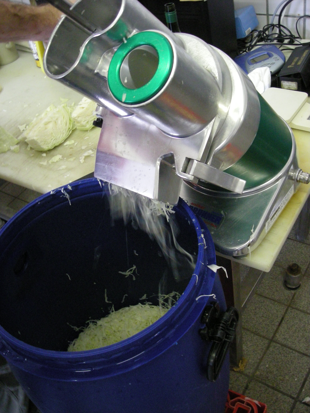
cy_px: 206
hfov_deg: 40.7
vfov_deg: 52.6
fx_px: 418
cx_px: 155
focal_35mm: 35
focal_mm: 5.7
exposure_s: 1/30
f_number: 2.8
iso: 400
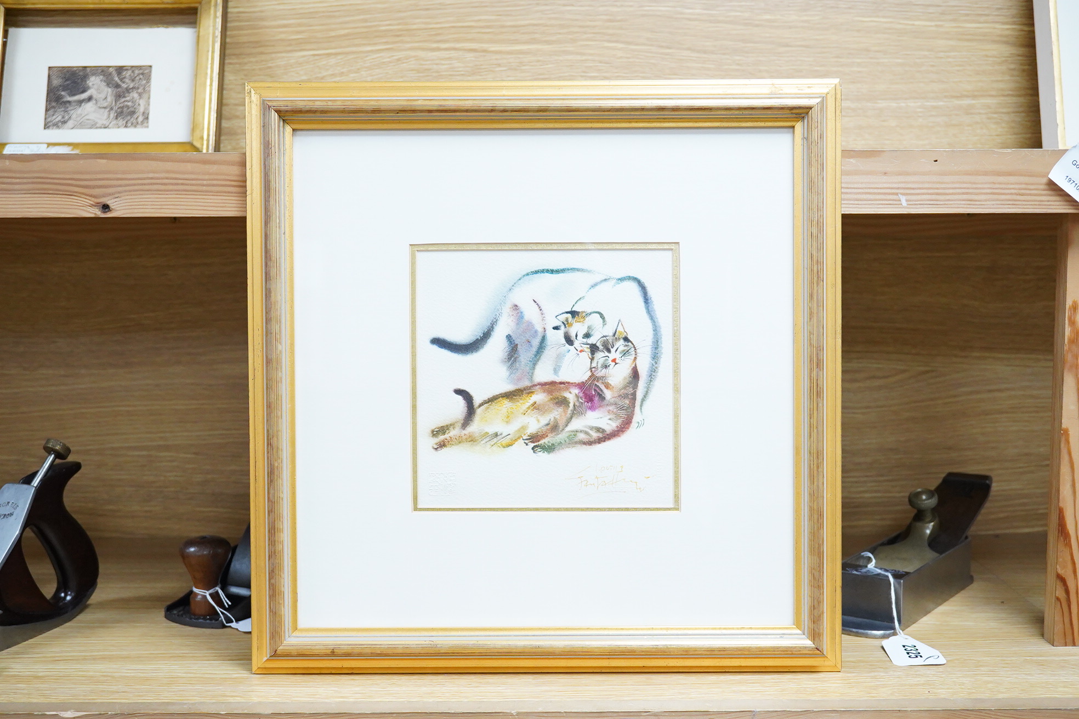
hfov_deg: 43.6
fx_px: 1349
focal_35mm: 45
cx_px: 540
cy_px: 360
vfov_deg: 29.9
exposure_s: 1/160
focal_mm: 30
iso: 2500
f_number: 8
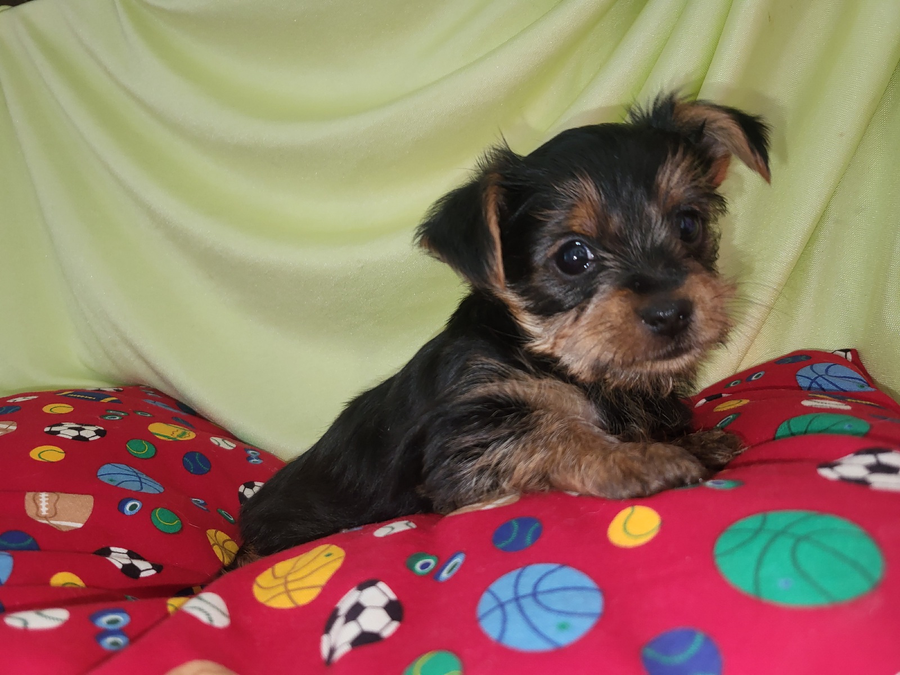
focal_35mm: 26
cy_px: 338
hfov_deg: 67.3
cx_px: 450
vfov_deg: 53.1
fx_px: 676
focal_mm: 5.4
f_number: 1.8
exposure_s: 1/24
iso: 100
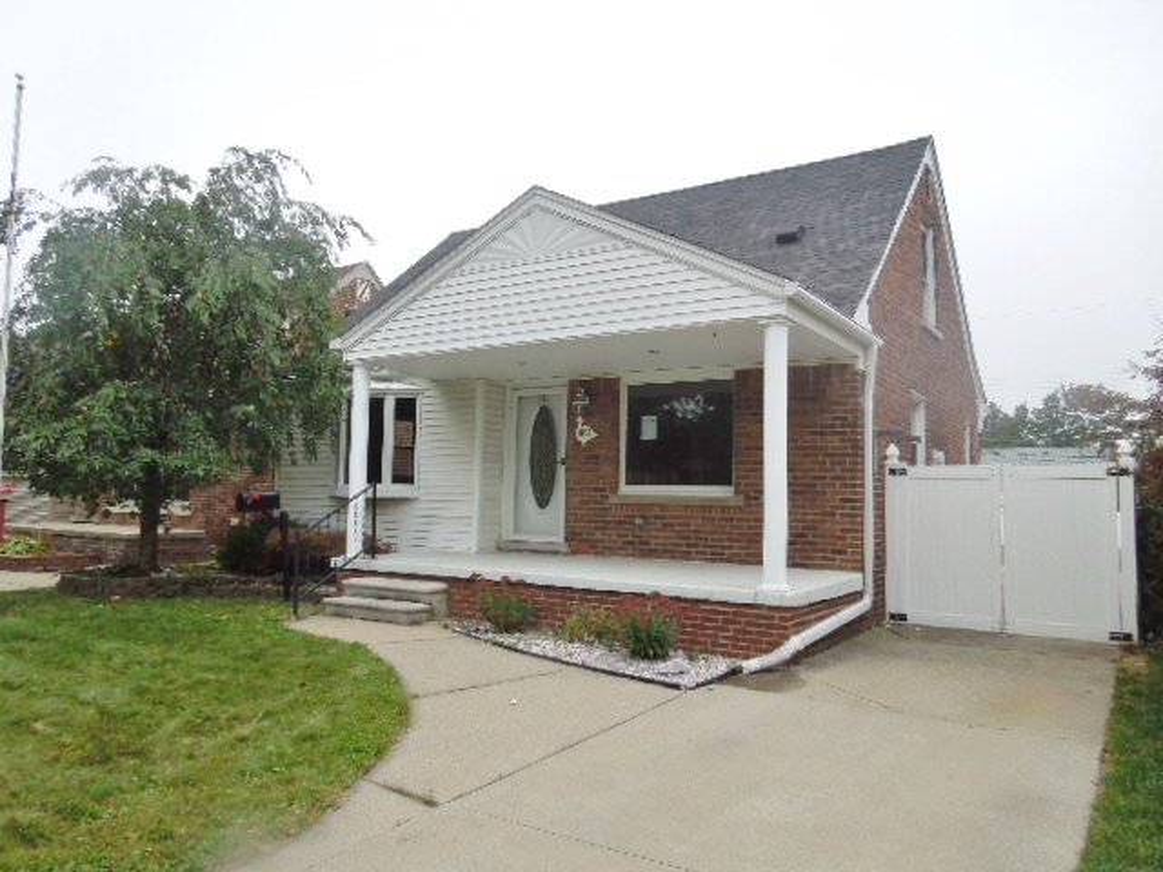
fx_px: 840
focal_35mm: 25
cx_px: 582
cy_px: 436
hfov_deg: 69.4
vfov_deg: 54.9
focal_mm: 4.5
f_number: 3.3
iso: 100
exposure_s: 1/400
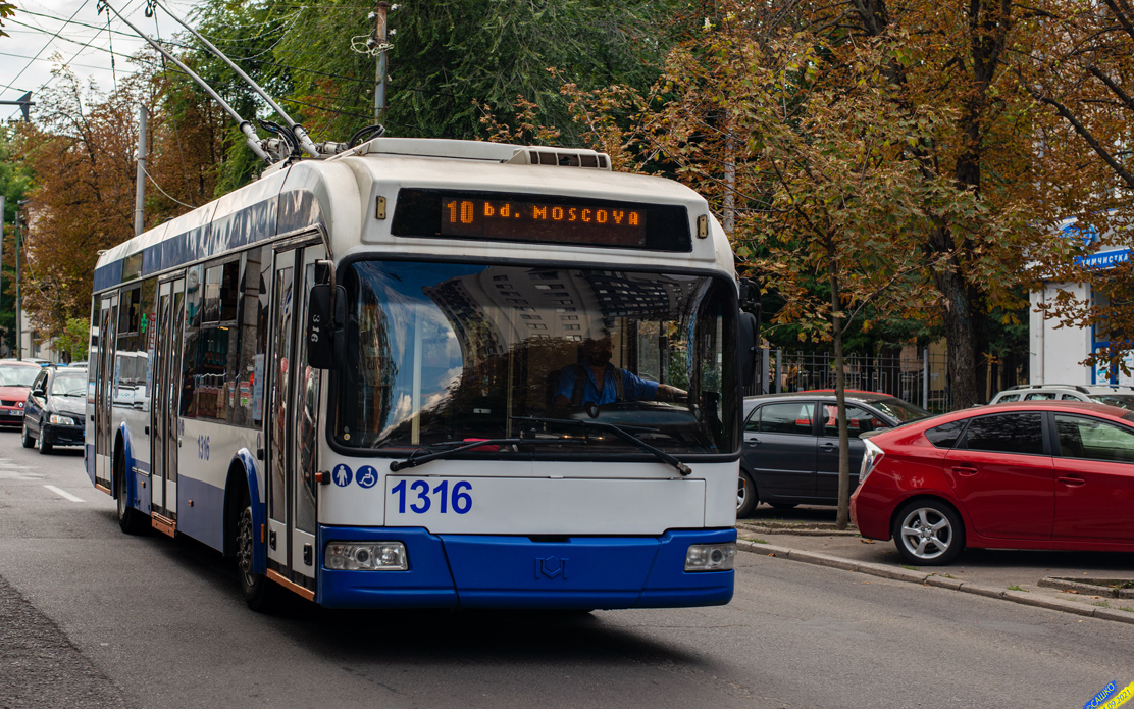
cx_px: 531
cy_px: 317
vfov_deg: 23.5
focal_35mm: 55
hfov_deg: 36.9
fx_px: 1700
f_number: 4.5
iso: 200
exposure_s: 1/640
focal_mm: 50
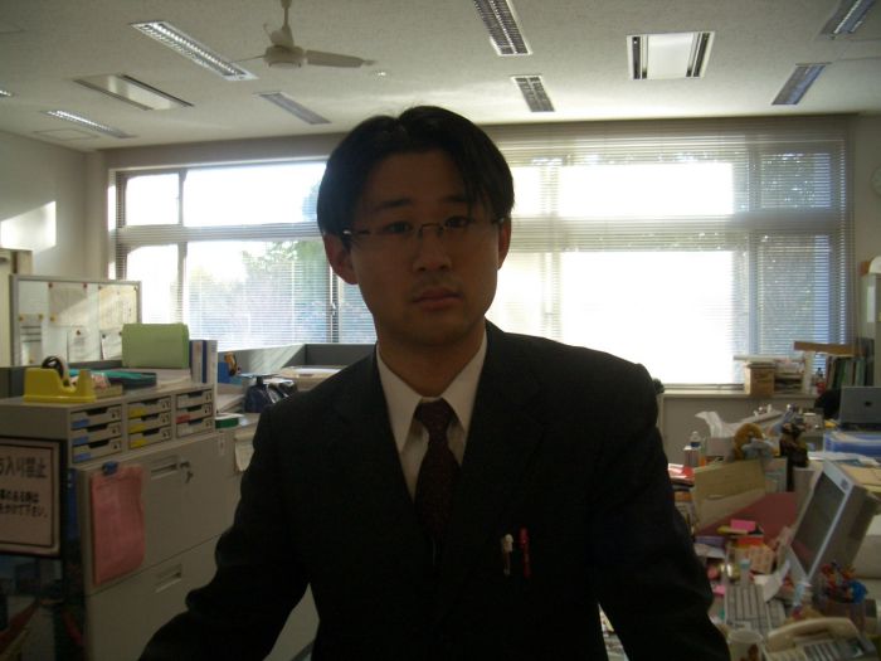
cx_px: 440
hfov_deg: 52.6
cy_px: 330
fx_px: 891
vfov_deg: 40.7
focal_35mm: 35
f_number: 2.6
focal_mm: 5.8
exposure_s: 1/60
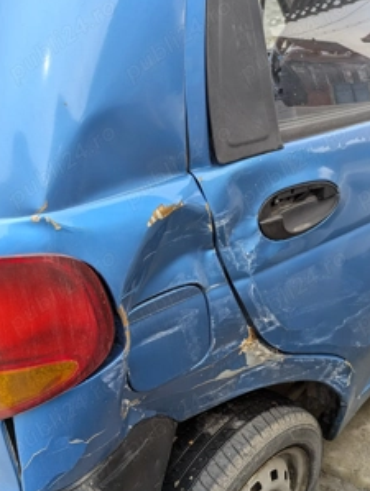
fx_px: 455
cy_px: 317
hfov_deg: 43.8
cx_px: 235
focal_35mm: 32
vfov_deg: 55.9
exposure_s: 1/580
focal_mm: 6.81
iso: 41
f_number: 1.85
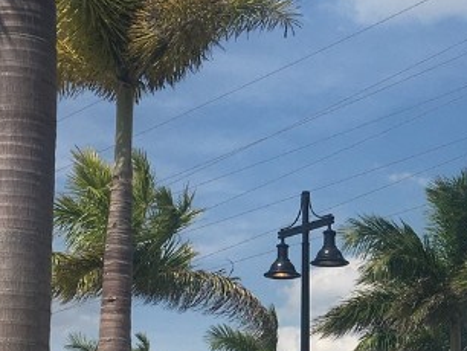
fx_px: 1310
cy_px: 349
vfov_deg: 15.0
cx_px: 487
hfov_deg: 19.5
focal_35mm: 97
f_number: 2.2
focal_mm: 4.15
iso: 25
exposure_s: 1/2959
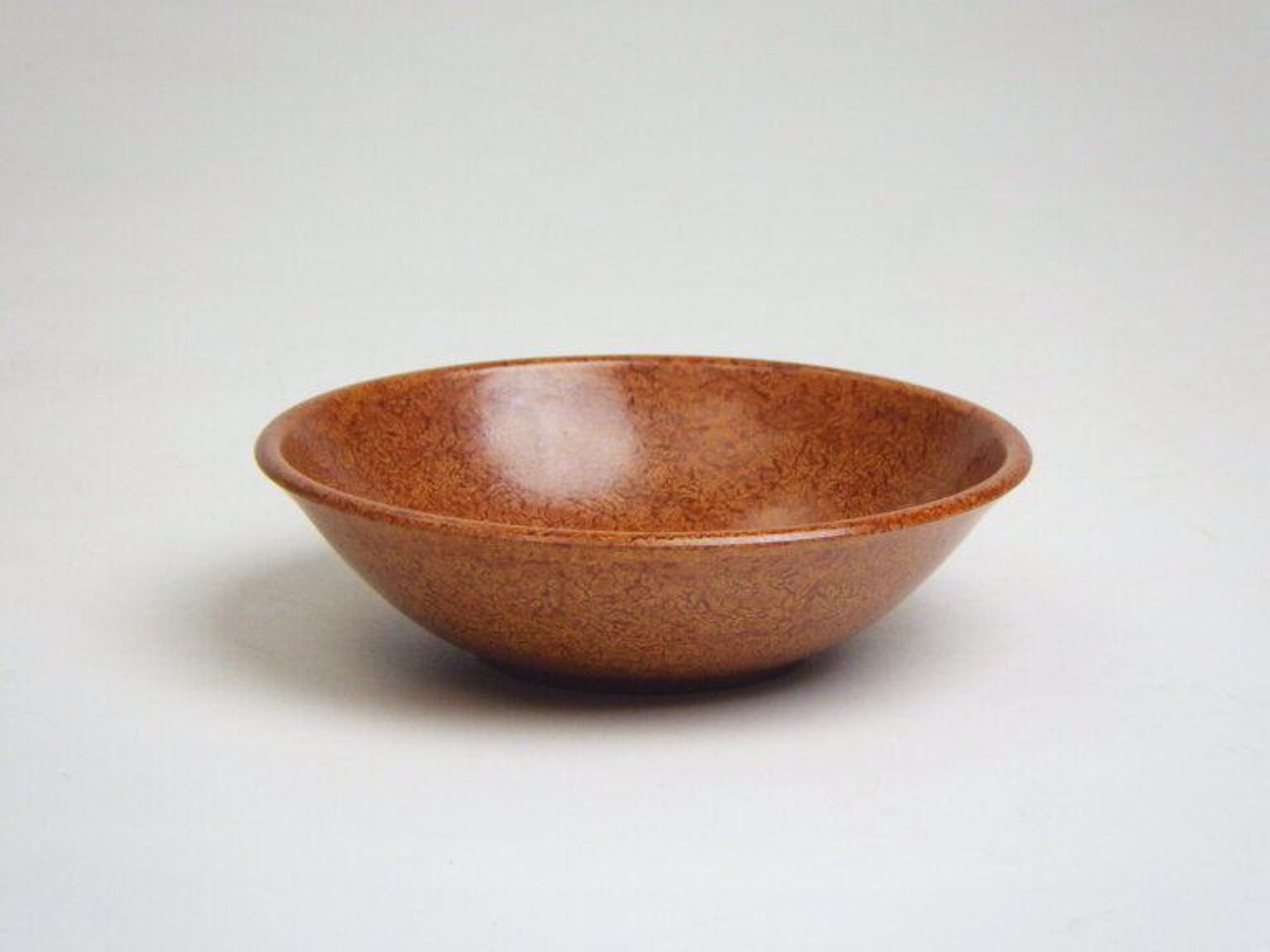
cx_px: 635
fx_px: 5136
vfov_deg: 10.6
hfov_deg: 14.1
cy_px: 476
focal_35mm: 140
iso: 125
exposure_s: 1/40
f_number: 5.5
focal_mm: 25
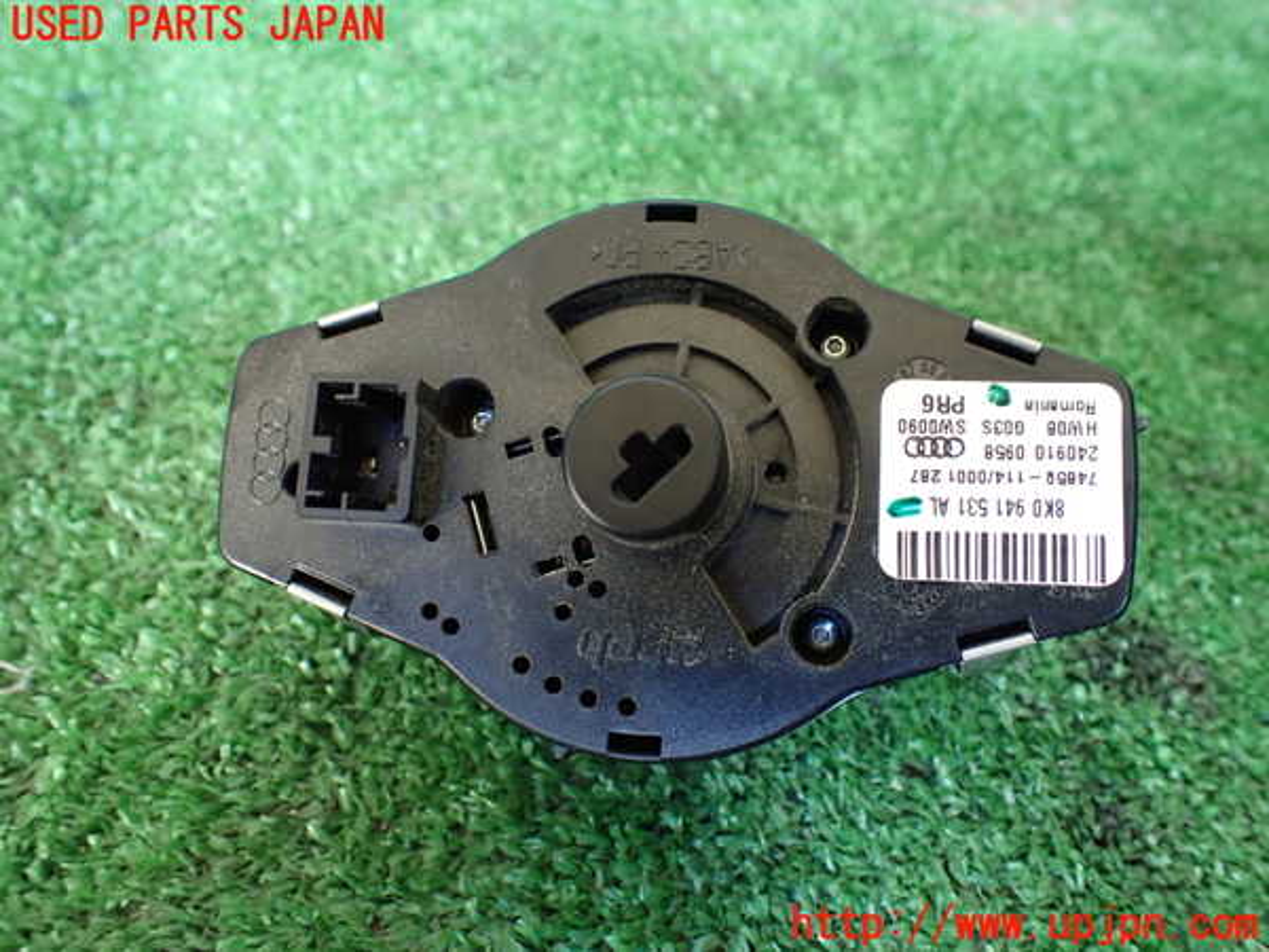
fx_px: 1100
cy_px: 476
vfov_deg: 46.8
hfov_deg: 60.0
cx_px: 634
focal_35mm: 30
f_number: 2.3
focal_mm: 5.4
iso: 800
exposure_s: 1/100
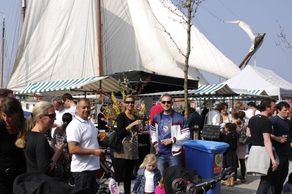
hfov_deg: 42.4
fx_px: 373
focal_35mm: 46
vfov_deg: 29.1
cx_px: 107
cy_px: 112
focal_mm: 24
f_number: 5.6
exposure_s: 1/500
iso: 100
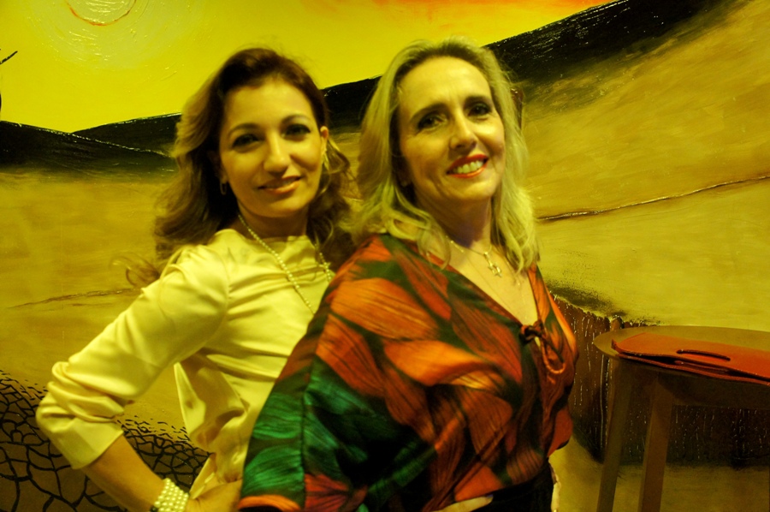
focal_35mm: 32
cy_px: 256
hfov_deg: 59.5
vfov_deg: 41.6
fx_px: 673
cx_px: 385
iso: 1600
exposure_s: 1/50
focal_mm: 21
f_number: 4
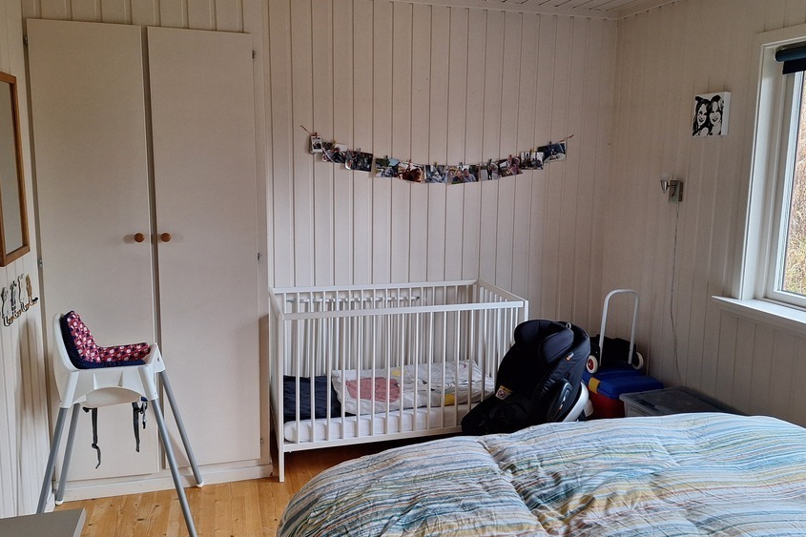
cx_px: 421
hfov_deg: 63.6
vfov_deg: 44.9
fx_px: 649
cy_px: 252
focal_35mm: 29
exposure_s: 1/50
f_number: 1.8
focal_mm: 5.54
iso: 200
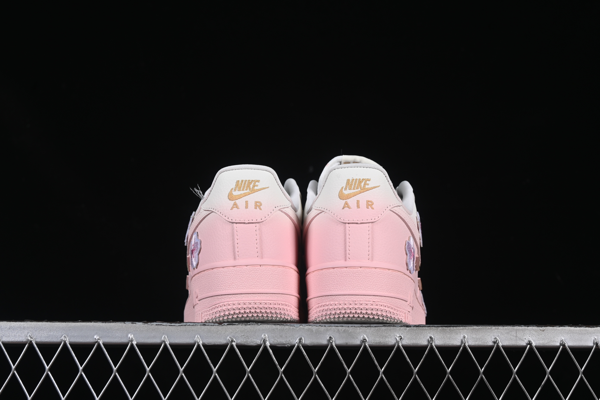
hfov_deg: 27.0
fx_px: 1250
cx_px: 300
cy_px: 200
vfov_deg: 18.2
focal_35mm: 75
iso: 160
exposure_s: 1/60
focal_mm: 50
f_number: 8
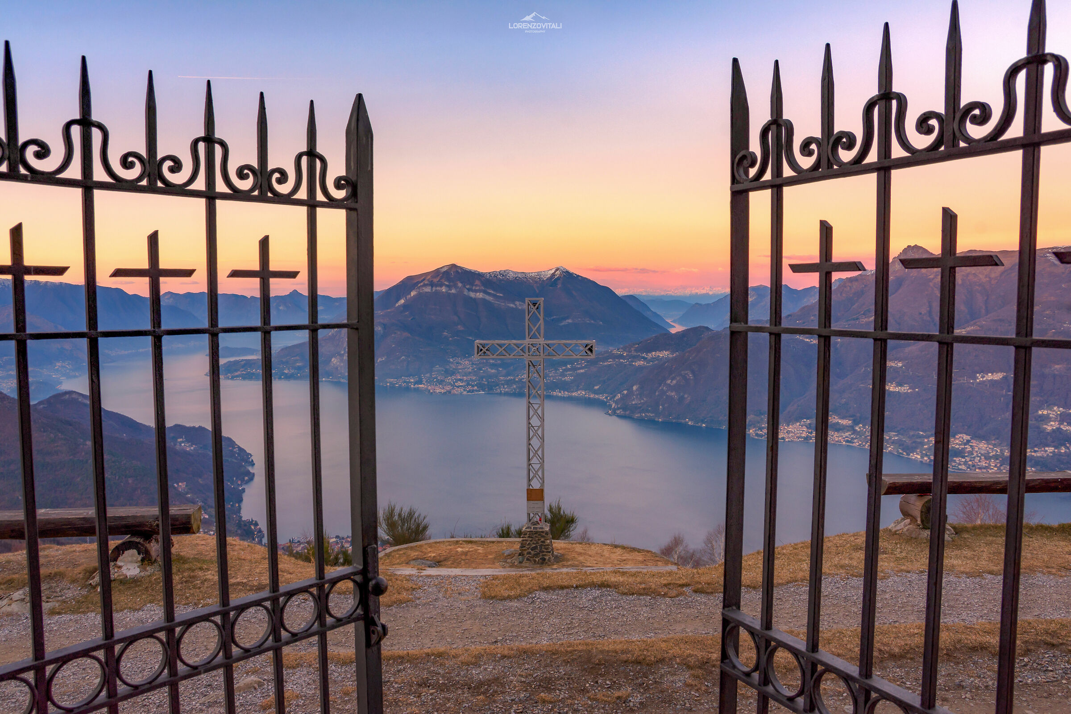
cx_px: 536
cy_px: 357
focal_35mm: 26
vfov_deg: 50.4
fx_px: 759
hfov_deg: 70.4
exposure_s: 1/20
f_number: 10
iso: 100
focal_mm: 17
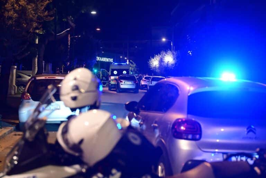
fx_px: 517
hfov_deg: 28.8
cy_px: 89
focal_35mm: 70
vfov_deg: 19.5
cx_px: 133
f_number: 3.5
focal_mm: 70
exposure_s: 1/200
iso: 8000
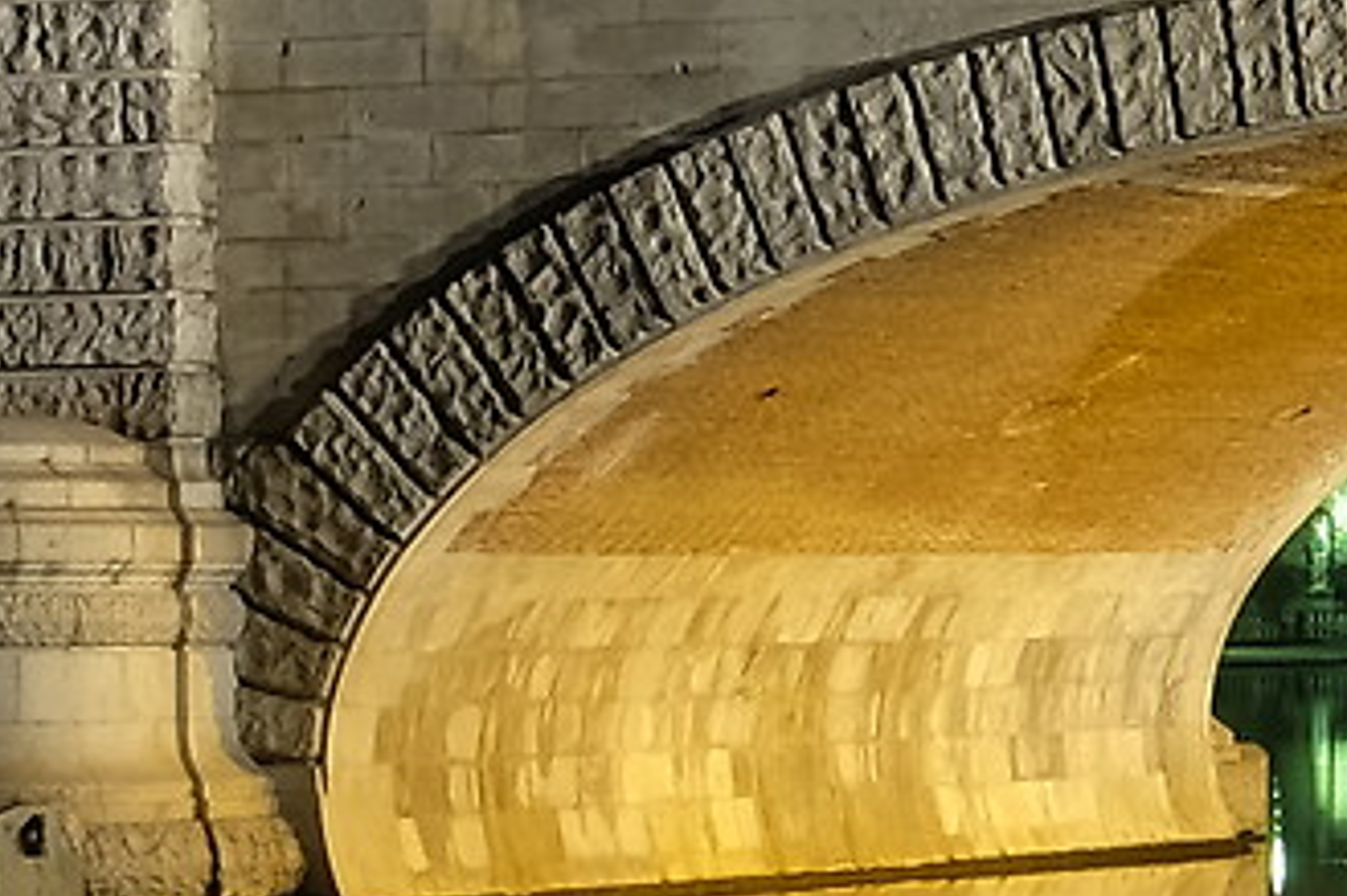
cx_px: -680
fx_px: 8190
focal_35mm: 219
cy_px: 683
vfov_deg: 6.3
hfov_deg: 9.2
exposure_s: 5.3
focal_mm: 20
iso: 200
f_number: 10
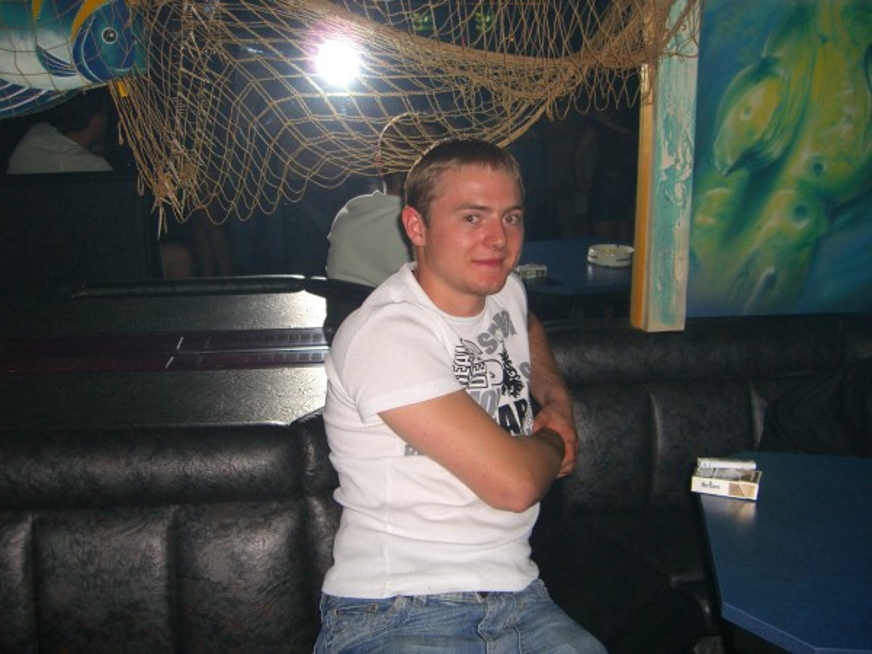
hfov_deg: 49.0
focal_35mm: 38
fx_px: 957
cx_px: 436
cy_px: 327
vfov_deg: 37.7
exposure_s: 1/60
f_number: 2.8
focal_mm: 7.9
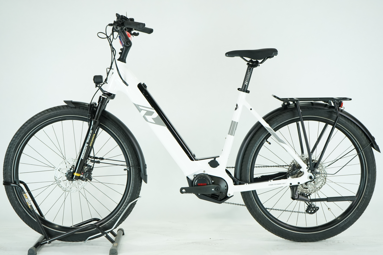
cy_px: 128
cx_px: 192
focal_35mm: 60
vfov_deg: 22.6
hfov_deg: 33.4
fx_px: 638
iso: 1600
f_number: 5.6
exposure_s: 1/200
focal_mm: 60
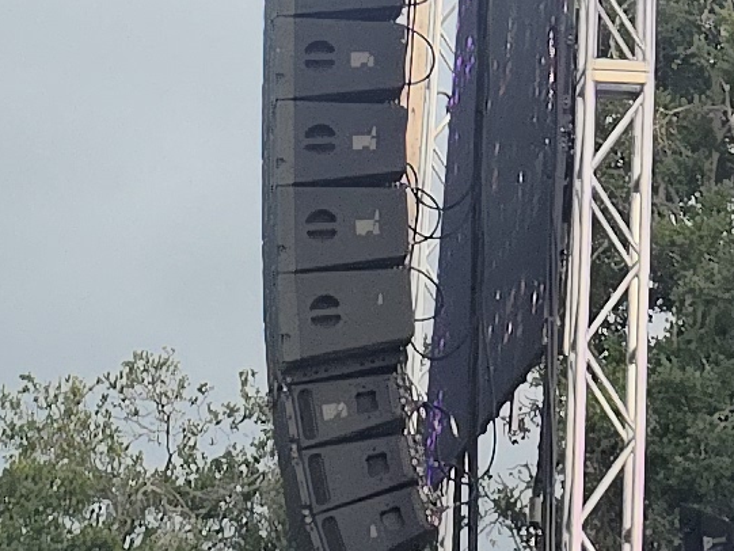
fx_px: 3605
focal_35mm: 170
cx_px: 840
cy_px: -540
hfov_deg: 11.4
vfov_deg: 8.3
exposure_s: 1/56
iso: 50
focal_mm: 6.3
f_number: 1.7
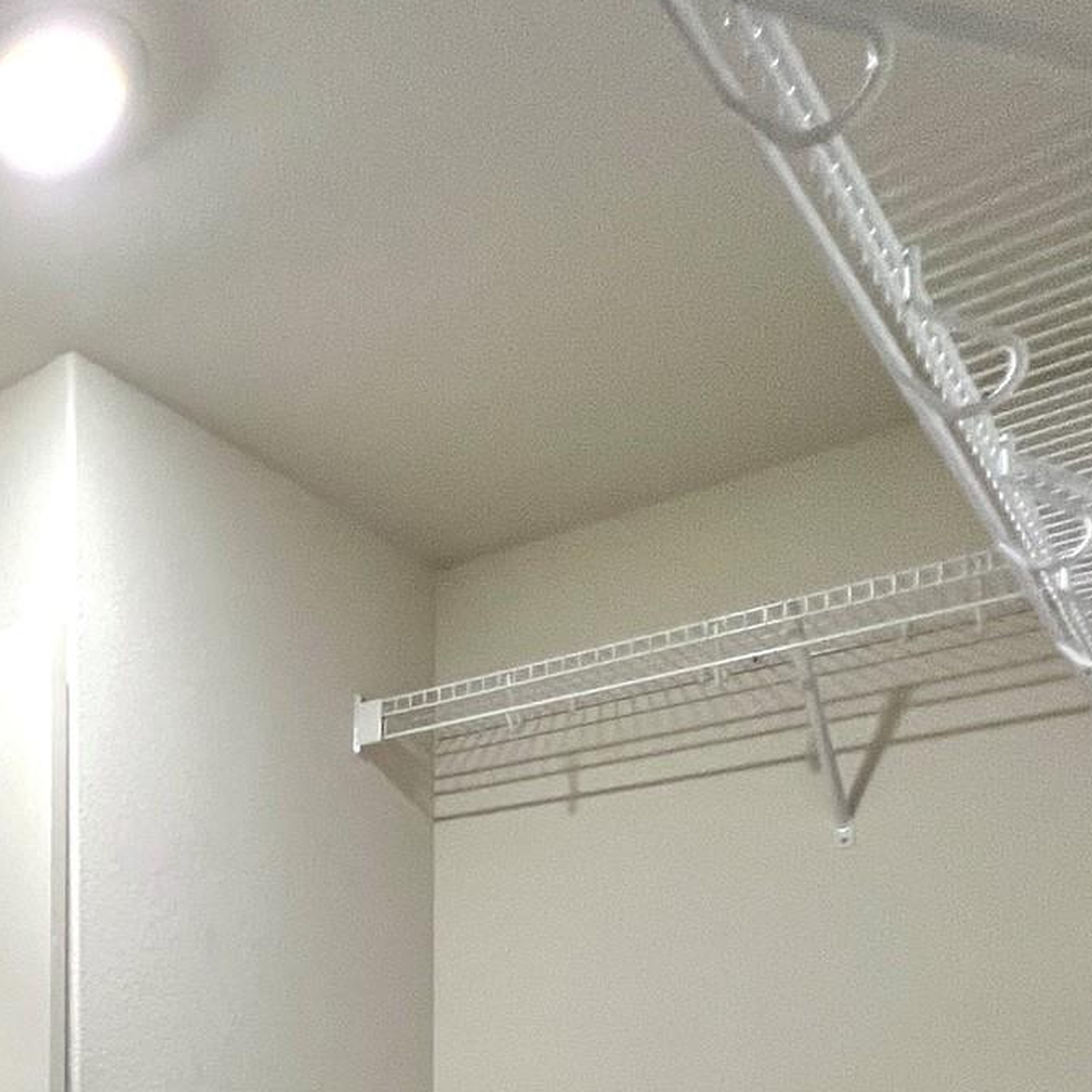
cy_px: 1131
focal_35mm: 35
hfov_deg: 38.4
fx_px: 1249
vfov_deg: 40.4
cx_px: -132
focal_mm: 1.57
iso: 125
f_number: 1.8
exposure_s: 1/60
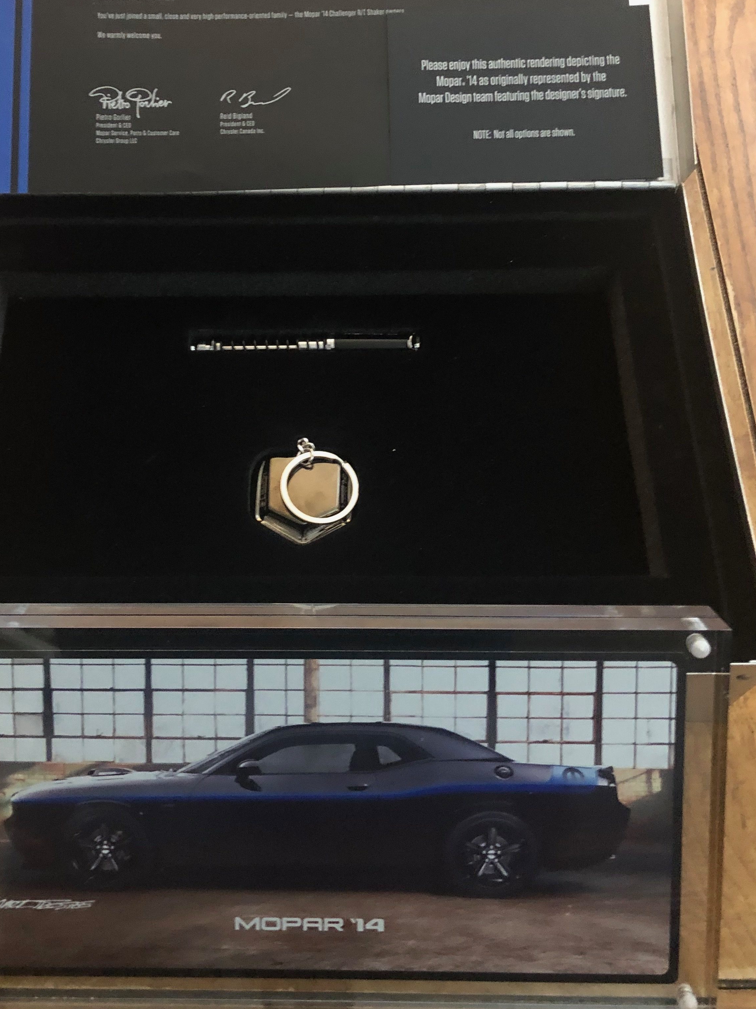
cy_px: 366
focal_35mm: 37
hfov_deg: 38.5
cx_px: 302
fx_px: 1077
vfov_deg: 49.6
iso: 125
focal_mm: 3.99
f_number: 1.8
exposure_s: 1/4
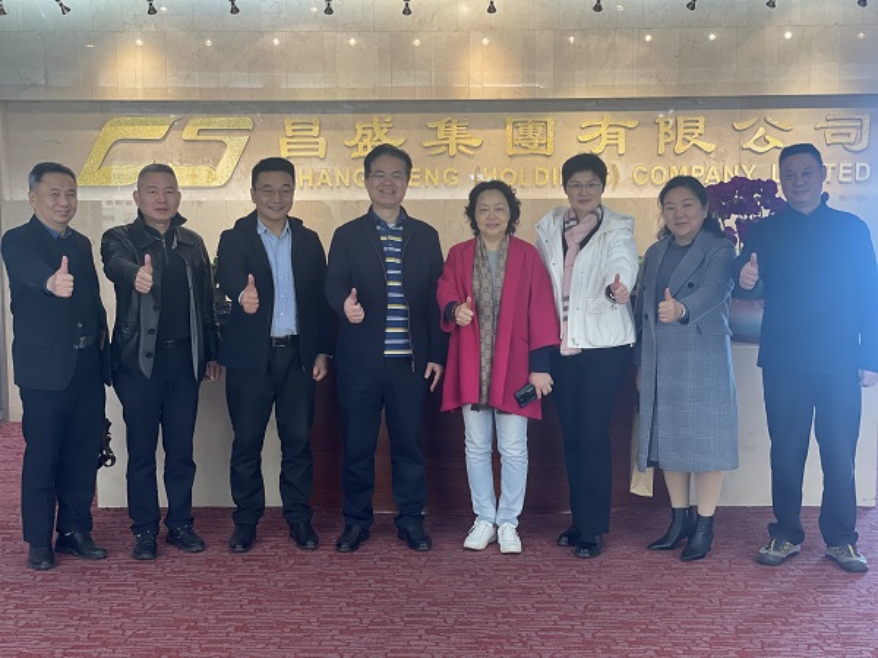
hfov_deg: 36.8
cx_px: 439
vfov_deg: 28.0
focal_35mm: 52
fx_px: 1319
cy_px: 329
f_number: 2
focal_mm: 6
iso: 125
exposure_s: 1/50
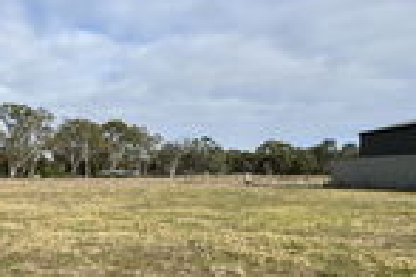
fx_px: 428
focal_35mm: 37
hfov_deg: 49.1
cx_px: 86
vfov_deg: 34.7
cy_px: 226
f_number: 2.2
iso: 40
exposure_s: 1/1236
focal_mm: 2.22
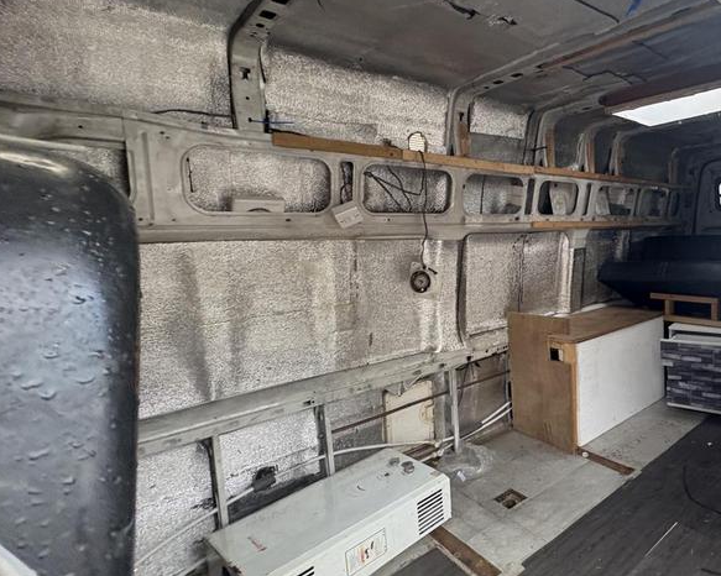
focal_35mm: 21
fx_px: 448
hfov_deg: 72.2
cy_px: 282
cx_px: 543
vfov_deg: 65.5
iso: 320
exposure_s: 1/60
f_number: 2.2
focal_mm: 2.22
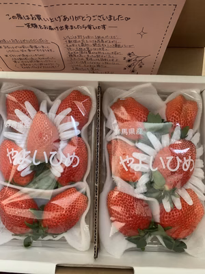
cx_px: 102
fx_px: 205
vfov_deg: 67.3
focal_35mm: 26
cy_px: 137
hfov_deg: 53.1
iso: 400
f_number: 1.8
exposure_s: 1/33
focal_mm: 4.25
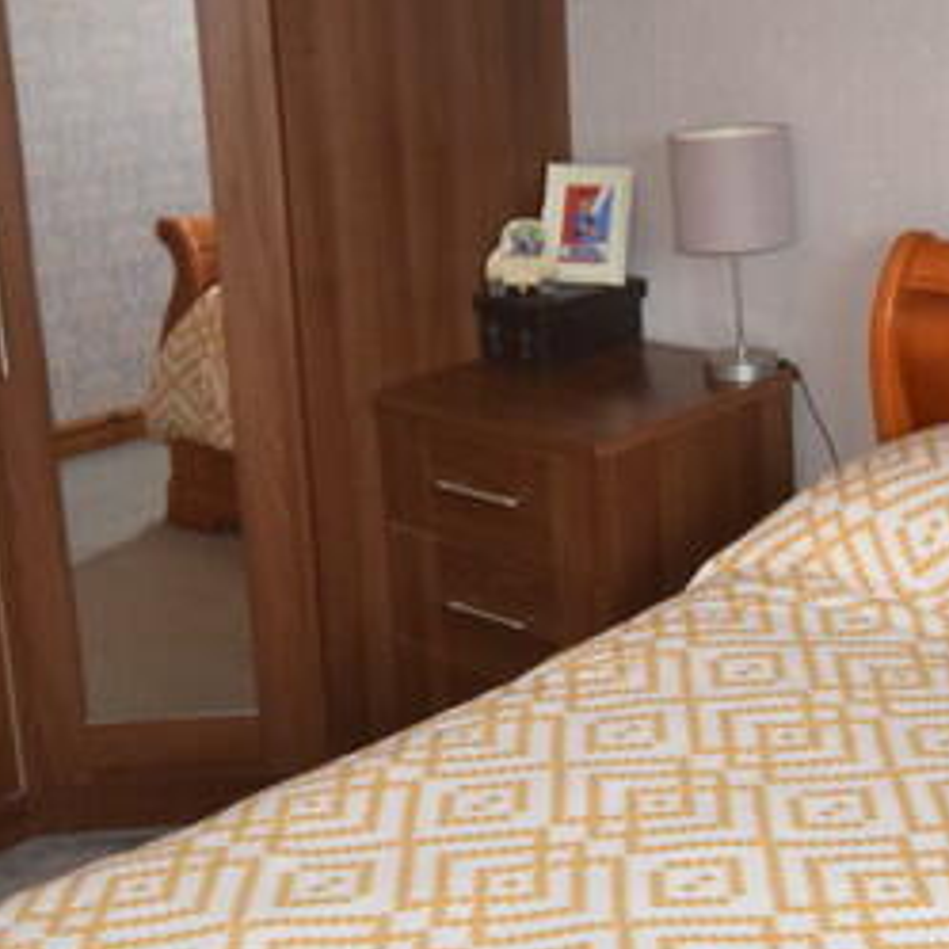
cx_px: 717
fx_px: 1954
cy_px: 379
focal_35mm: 63
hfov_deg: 26.9
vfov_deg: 27.2
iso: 1800
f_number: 4.5
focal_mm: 12
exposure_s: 1/60
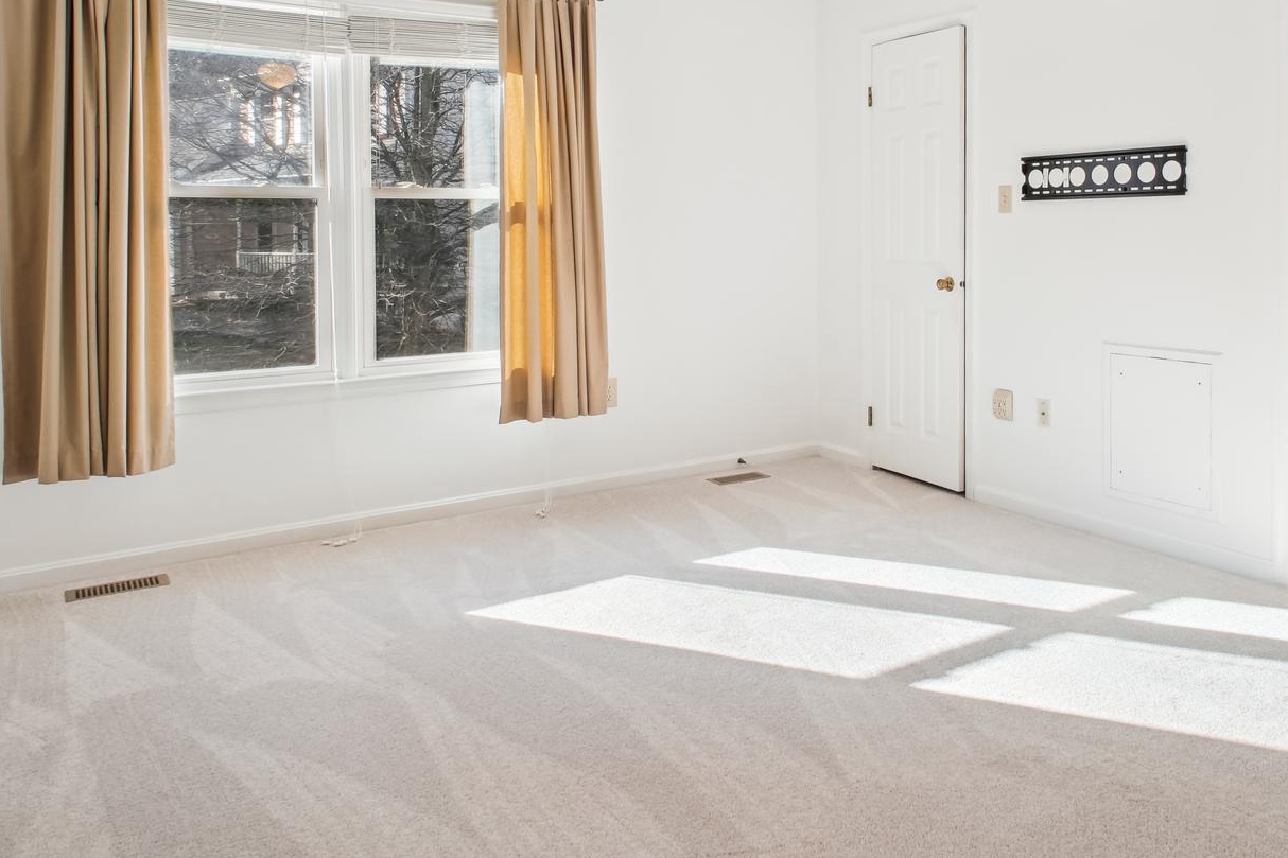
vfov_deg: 45.2
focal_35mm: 28
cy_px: 226
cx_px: 770
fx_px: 996
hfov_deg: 65.2
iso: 100
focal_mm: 11
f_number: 8
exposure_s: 1/50
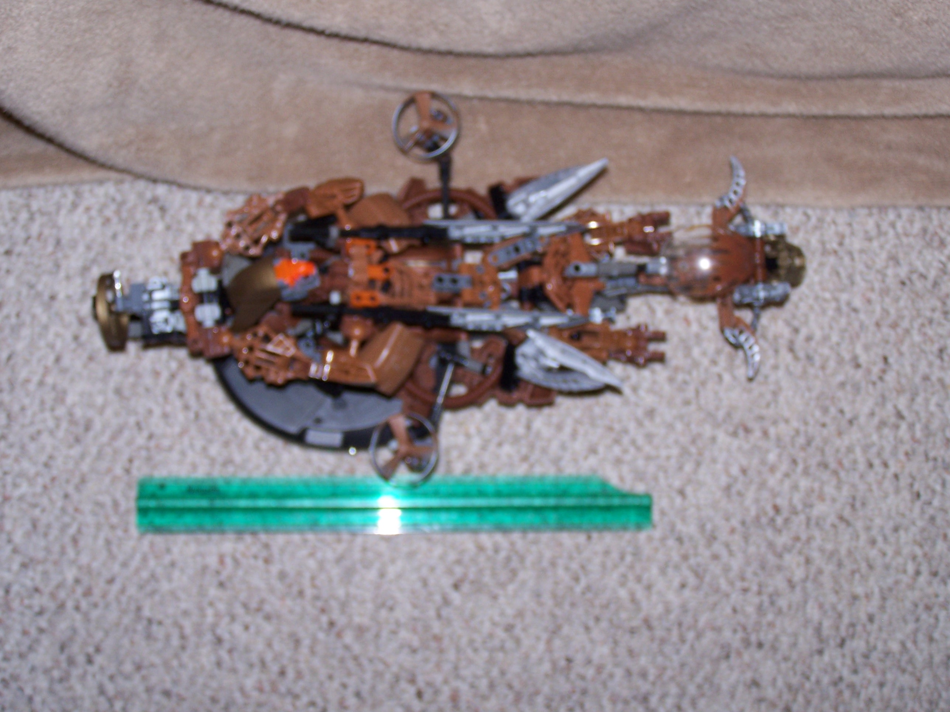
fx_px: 1619
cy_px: 356
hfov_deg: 32.7
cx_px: 475
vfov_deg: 24.8
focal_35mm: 59
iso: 80
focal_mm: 9.8
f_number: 3.1
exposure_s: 1/60
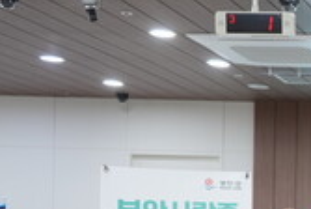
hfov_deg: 16.5
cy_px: 268
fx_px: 900
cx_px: 557
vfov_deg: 12.8
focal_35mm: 104
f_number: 3.5
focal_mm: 29
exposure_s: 1/30
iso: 200
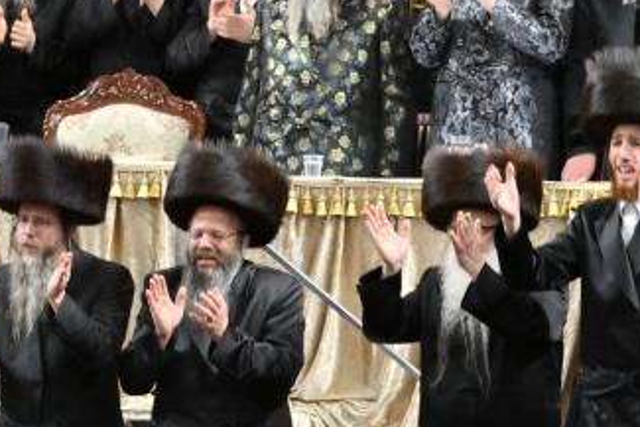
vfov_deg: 3.4
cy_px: 441
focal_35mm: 400
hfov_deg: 5.1
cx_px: 794
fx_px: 7114
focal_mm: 85
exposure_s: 1/200
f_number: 2.8
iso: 1000
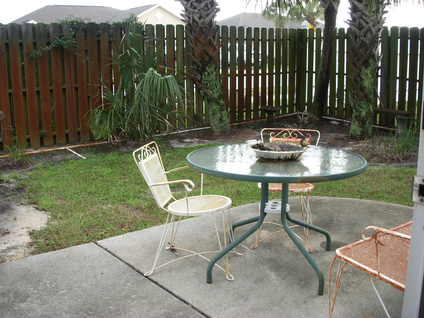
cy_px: 159
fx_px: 465
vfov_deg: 37.7
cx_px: 212
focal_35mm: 38
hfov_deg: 49.0
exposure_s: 1/60
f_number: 3.3
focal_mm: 6.3
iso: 100
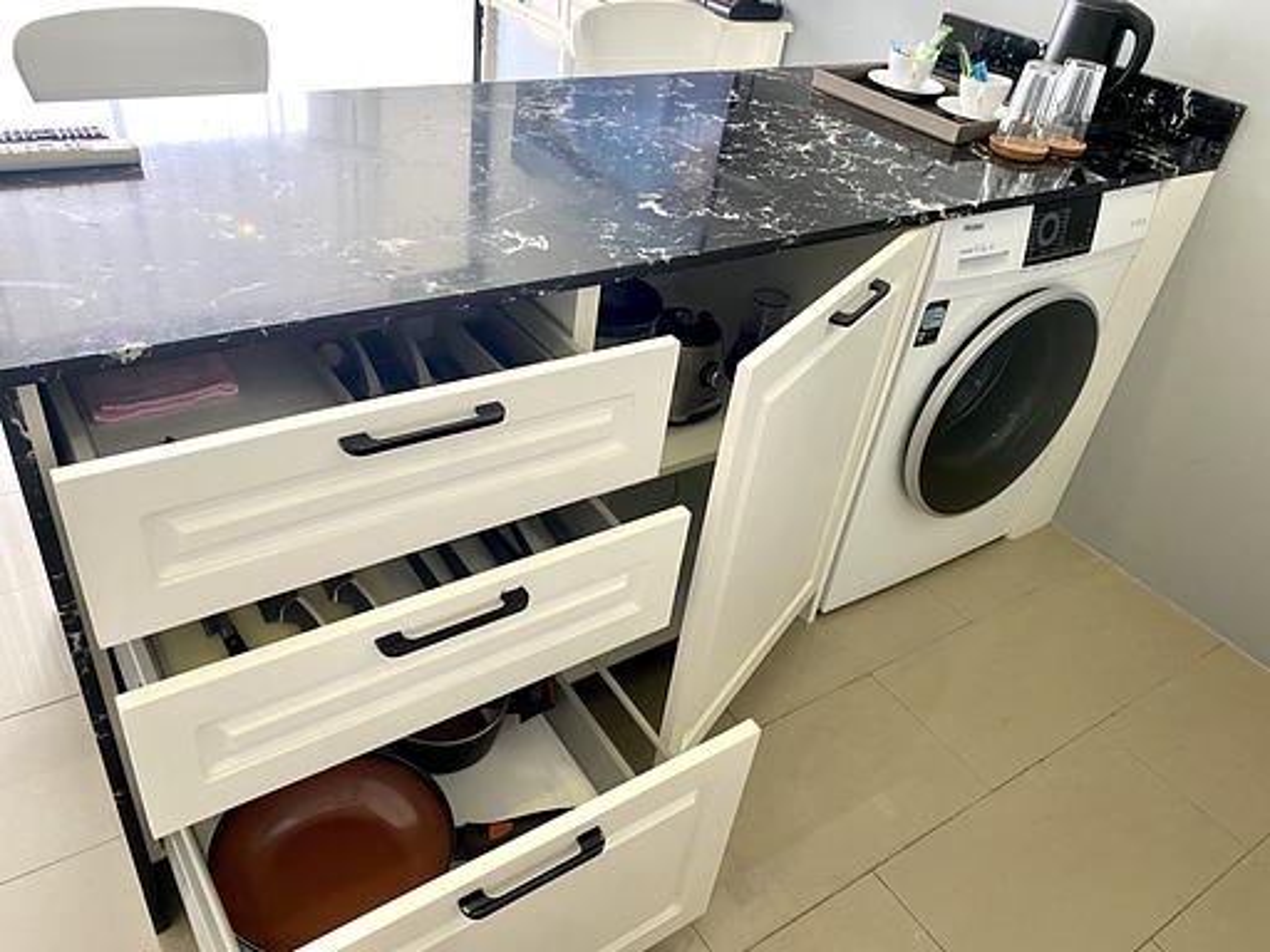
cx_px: 635
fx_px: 954
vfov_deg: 53.1
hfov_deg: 67.3
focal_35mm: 26
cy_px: 476
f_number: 1.8
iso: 125
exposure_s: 1/89
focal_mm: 4.25
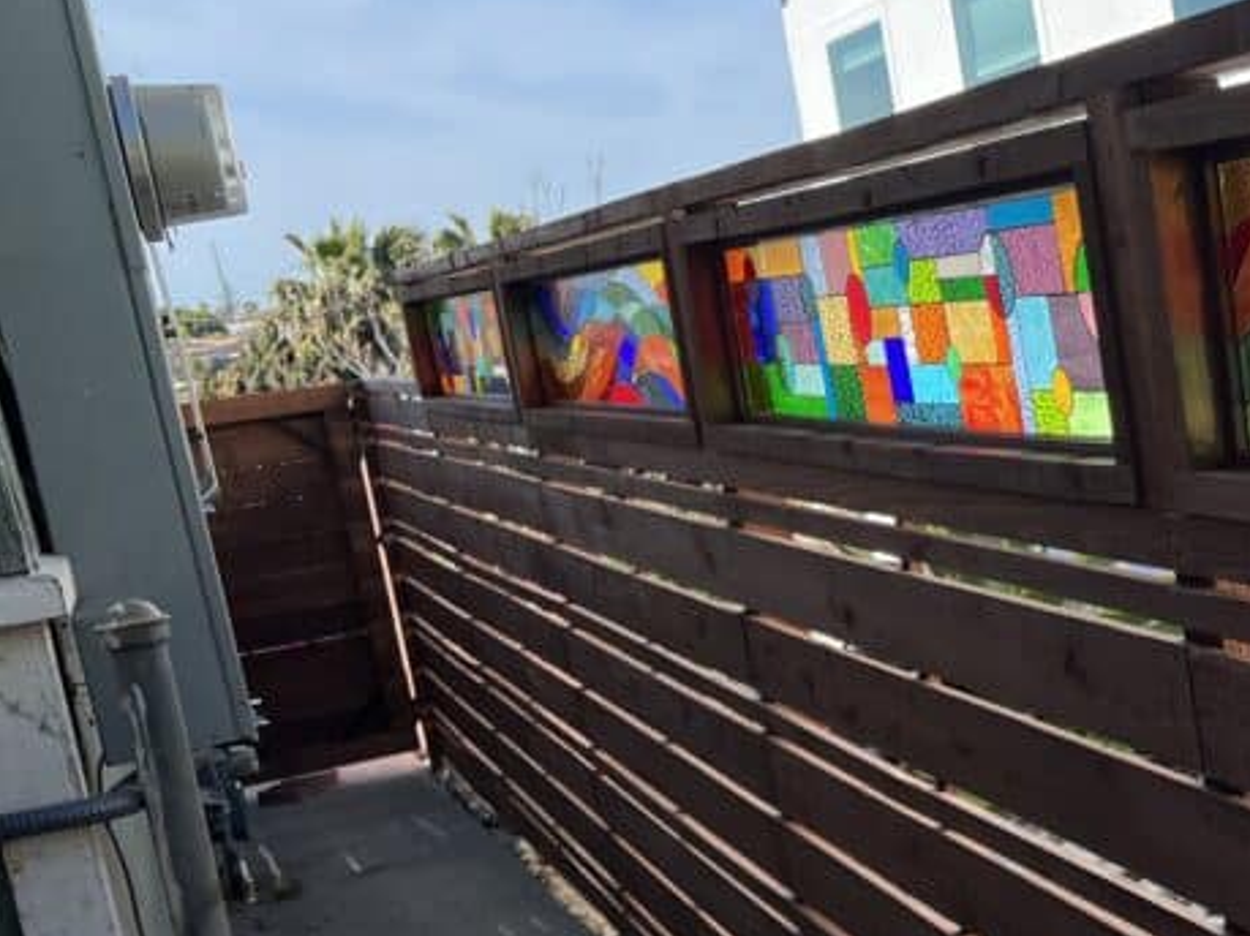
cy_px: 596
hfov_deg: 29.7
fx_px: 2094
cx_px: 1392
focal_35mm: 58
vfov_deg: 25.1
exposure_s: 1/2695
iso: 50
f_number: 1.5
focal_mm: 5.7
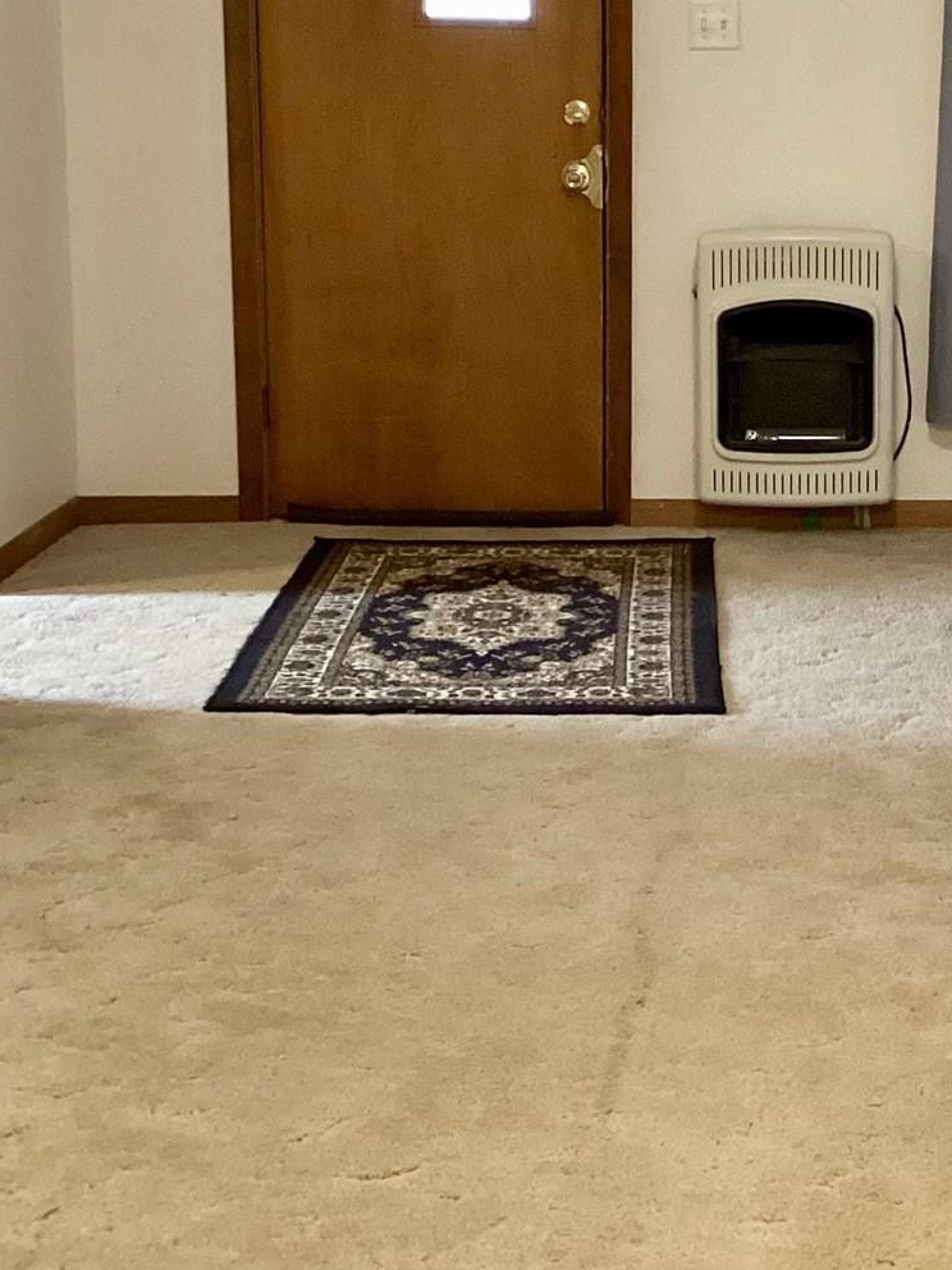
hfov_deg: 20.1
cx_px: 853
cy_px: 380
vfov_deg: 26.8
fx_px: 2640
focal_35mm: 72
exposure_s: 1/40
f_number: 2.4
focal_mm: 3.3
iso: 320
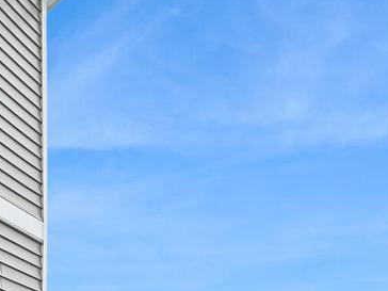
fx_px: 639
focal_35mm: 57
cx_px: -161
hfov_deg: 26.5
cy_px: 482
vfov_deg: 20.4
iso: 400
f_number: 9
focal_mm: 10
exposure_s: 1/250
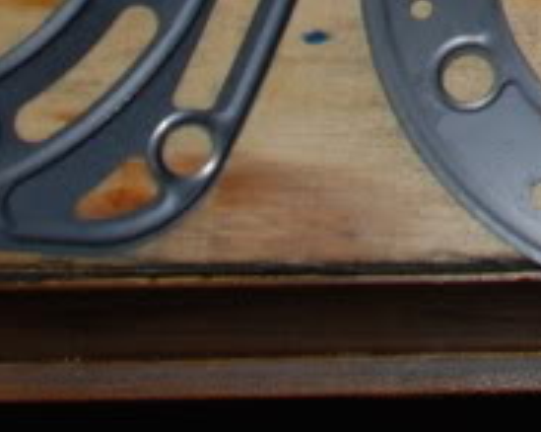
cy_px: -481
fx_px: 2527
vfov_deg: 9.1
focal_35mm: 158
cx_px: 891
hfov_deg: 11.5
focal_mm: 20
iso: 200
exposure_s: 1/60
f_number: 3.8
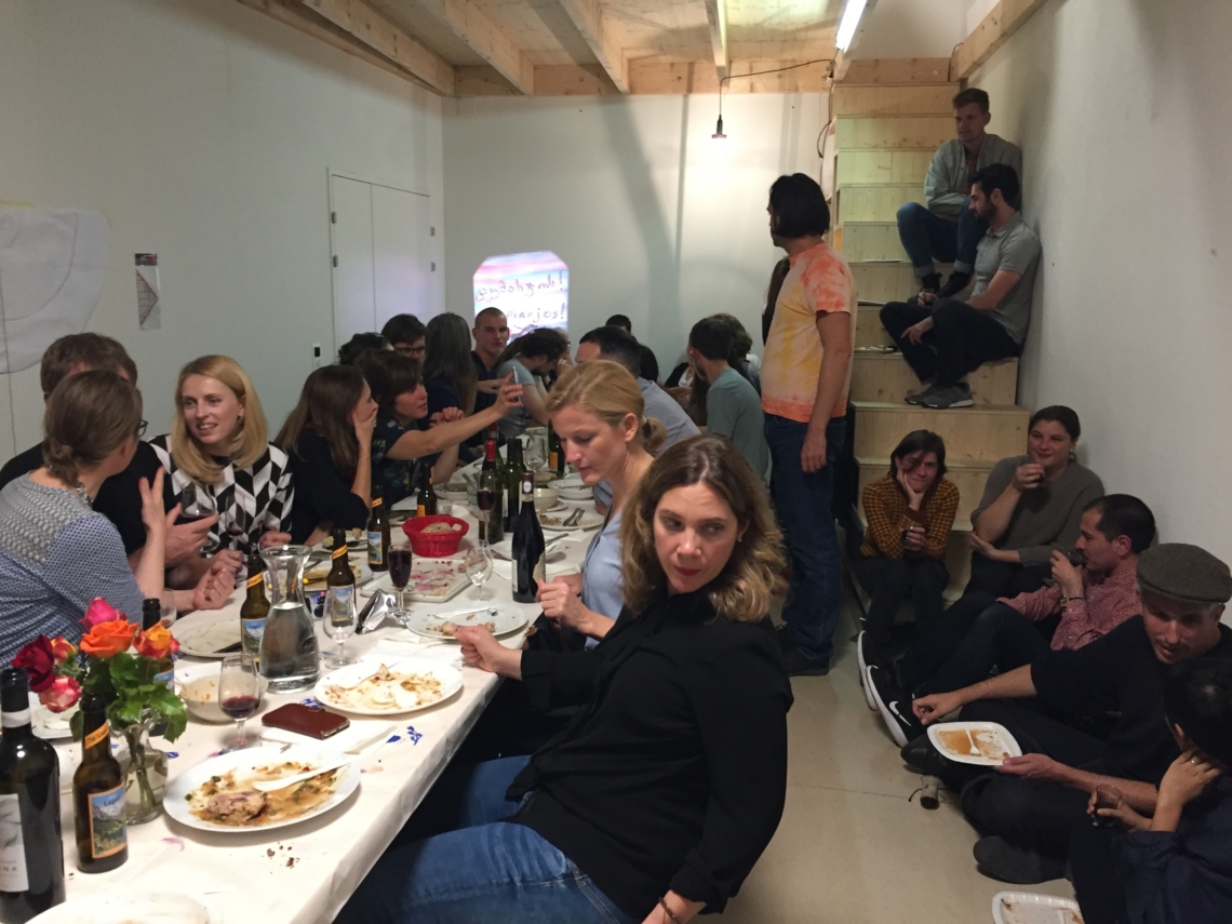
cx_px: 616
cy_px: 462
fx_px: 1032
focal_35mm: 29
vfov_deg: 48.2
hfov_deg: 61.7
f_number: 2.2
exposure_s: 1/33
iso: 200
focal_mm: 4.15
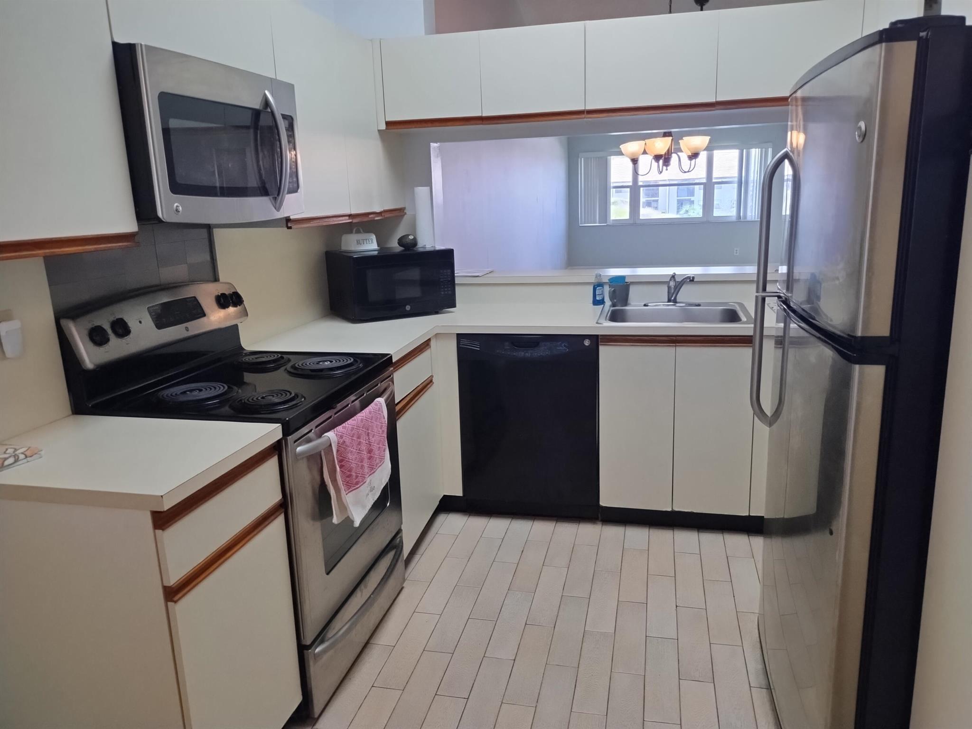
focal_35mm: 25
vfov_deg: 54.9
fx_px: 702
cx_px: 486
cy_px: 364
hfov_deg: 69.4
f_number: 1.7
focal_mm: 4.71
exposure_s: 1/60
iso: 129
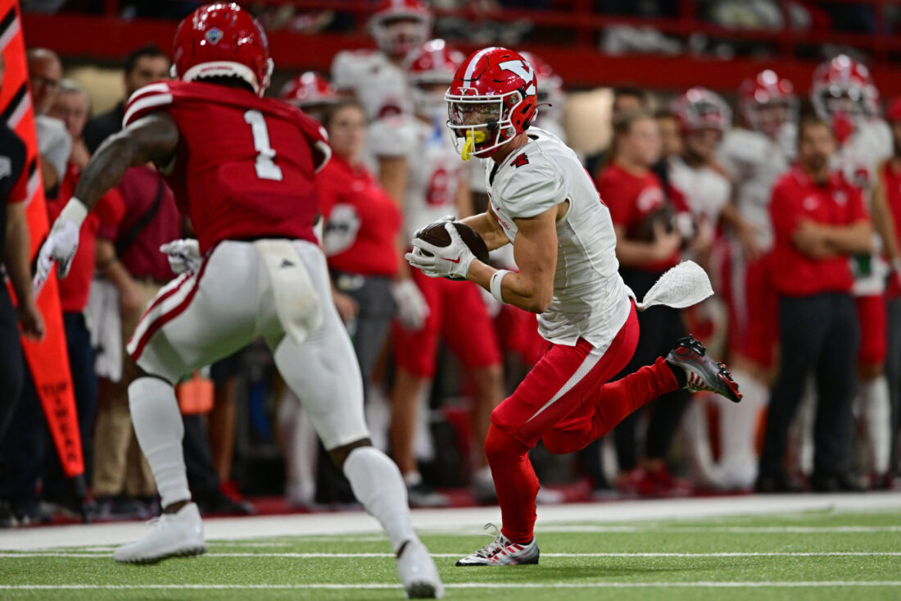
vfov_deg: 3.4
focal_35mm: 400
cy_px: 300
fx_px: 10009
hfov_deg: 5.2
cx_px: 450
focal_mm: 400
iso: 3200
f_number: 3.2
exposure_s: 1/1600
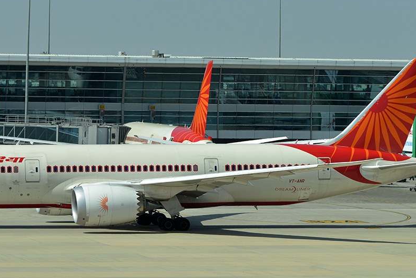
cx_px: 170
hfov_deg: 11.1
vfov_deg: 7.4
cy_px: 145
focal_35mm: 185
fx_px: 2138
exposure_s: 1/500
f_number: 7.1
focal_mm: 122
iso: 320
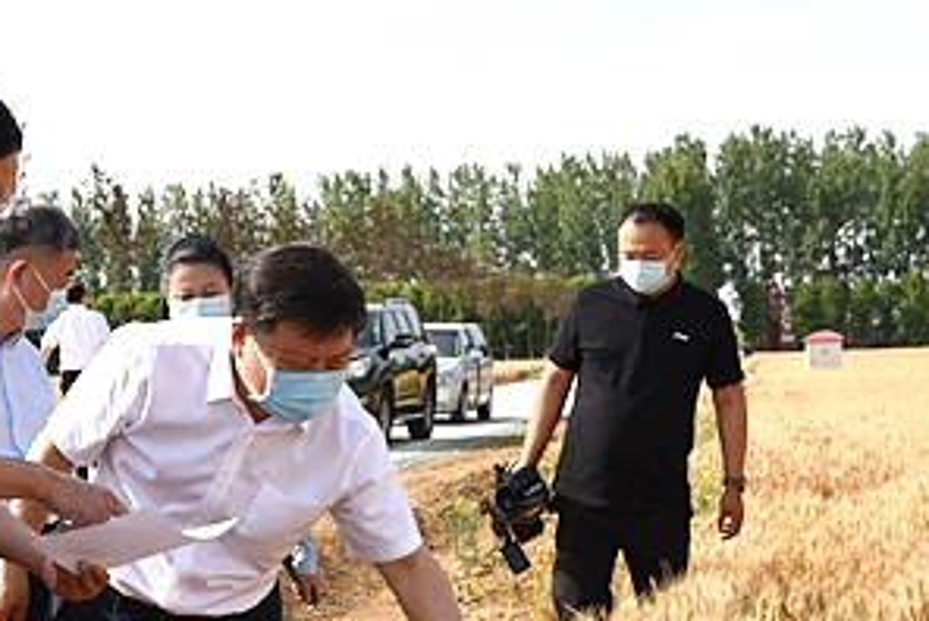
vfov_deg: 18.8
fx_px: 1860
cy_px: 511
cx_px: 267
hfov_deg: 27.8
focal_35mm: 72
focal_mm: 30
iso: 80
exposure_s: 1/500
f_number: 7.1
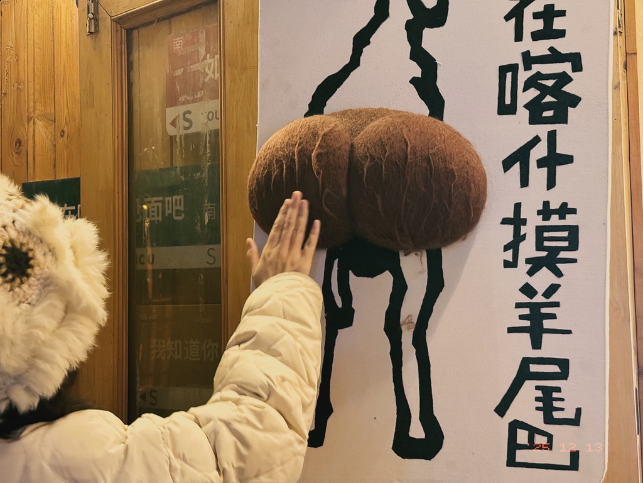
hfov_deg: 39.7
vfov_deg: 30.3
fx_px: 892
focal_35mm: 48
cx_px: 322
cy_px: 242
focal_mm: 6.76
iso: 640
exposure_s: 1/25
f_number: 1.78
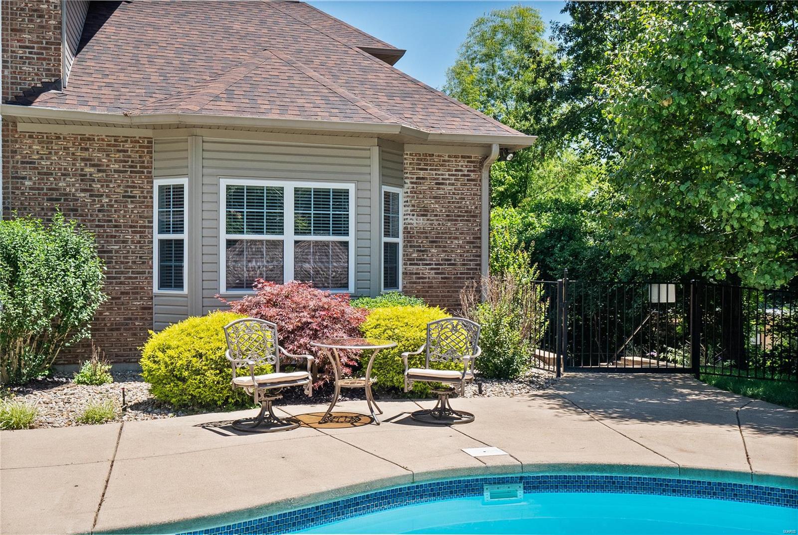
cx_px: 399
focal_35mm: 36
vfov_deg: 37.0
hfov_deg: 53.1
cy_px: 268
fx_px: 799
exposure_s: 1/320
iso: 400
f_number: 8
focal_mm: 18
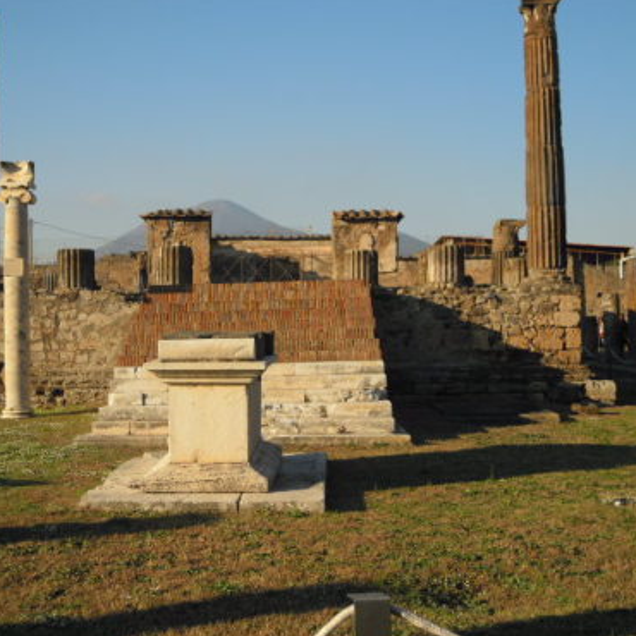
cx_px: 230
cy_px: 317
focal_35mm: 49
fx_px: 1019
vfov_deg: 34.7
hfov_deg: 34.5
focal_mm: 7.3
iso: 100
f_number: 6.4
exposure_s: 1/250
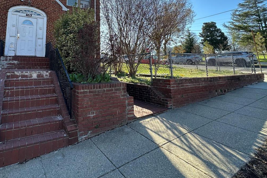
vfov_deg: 56.1
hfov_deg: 79.0
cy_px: 41
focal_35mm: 21
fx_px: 156
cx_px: 93
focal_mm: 2.22
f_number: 2.2
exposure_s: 1/502
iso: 40
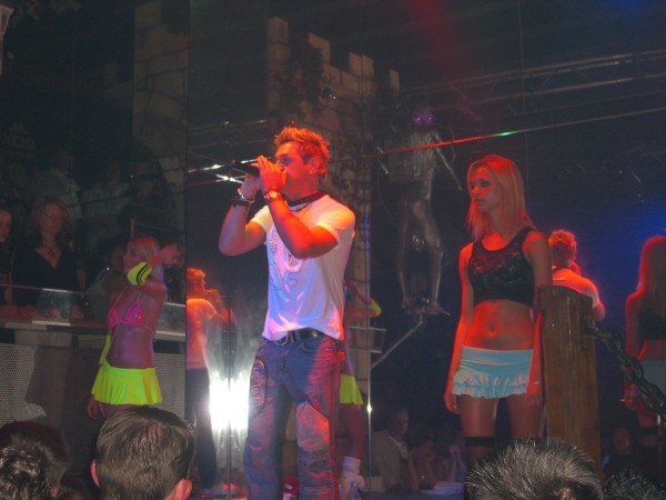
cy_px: 250
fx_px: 1097
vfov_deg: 25.7
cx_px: 333
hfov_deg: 33.8
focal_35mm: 57
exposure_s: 1/60
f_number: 3.6
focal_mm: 11.8
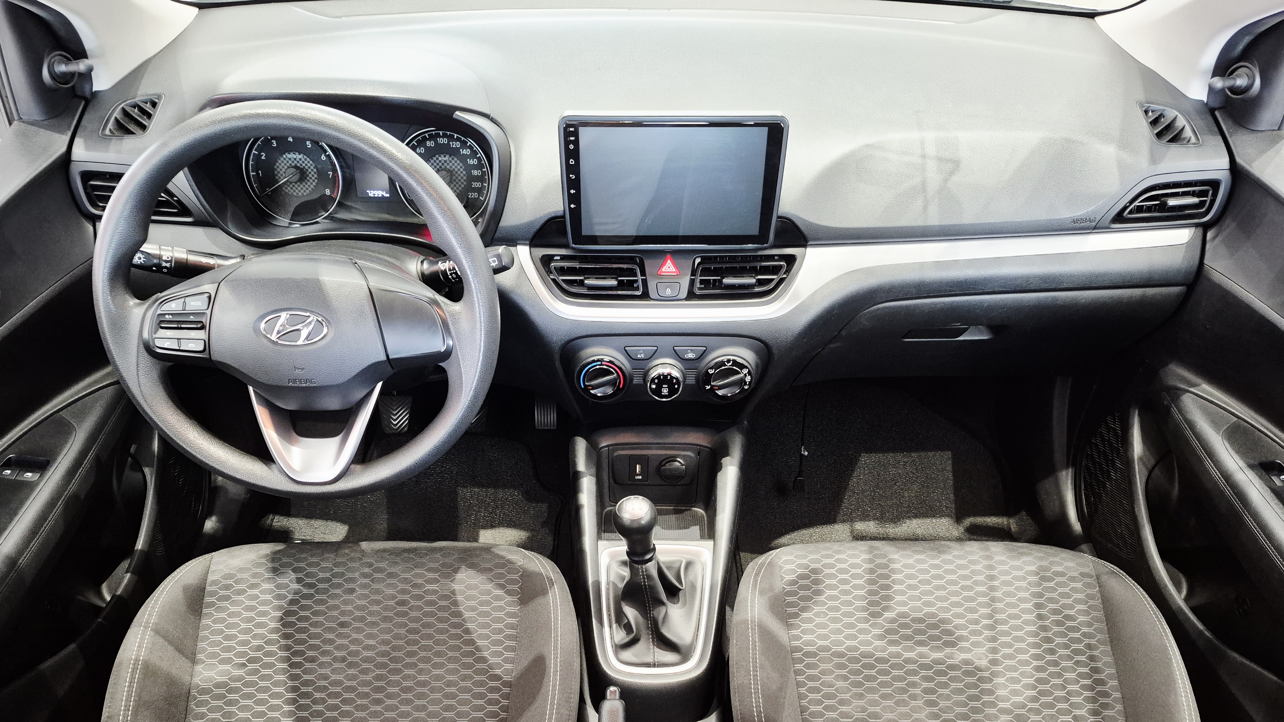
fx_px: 885
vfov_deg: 43.8
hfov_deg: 71.9
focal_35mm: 26
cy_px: 477
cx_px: 630
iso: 800
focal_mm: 5.4
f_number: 1.8
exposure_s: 1/60
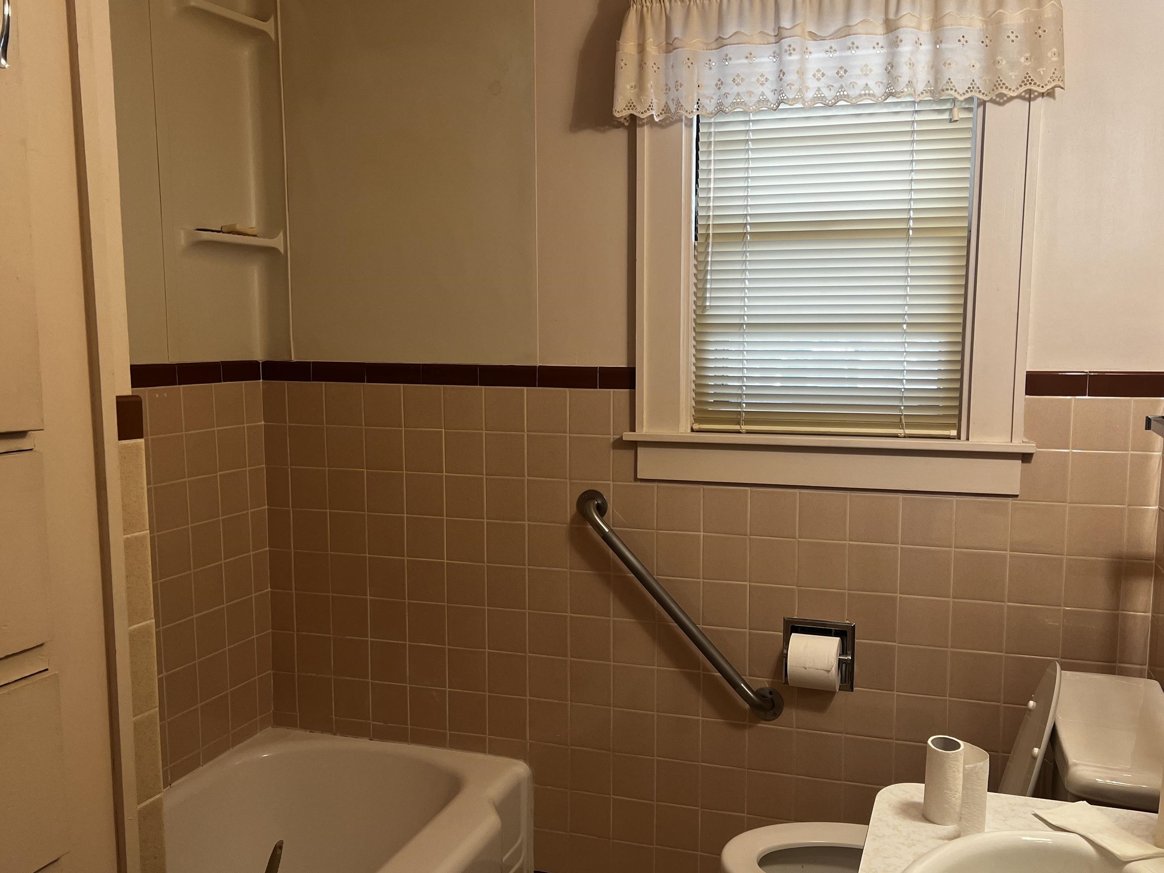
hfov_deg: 56.8
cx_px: 627
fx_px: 1076
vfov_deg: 44.1
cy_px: 470
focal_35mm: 32
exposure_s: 1/60
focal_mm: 5.7
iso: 80
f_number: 1.5
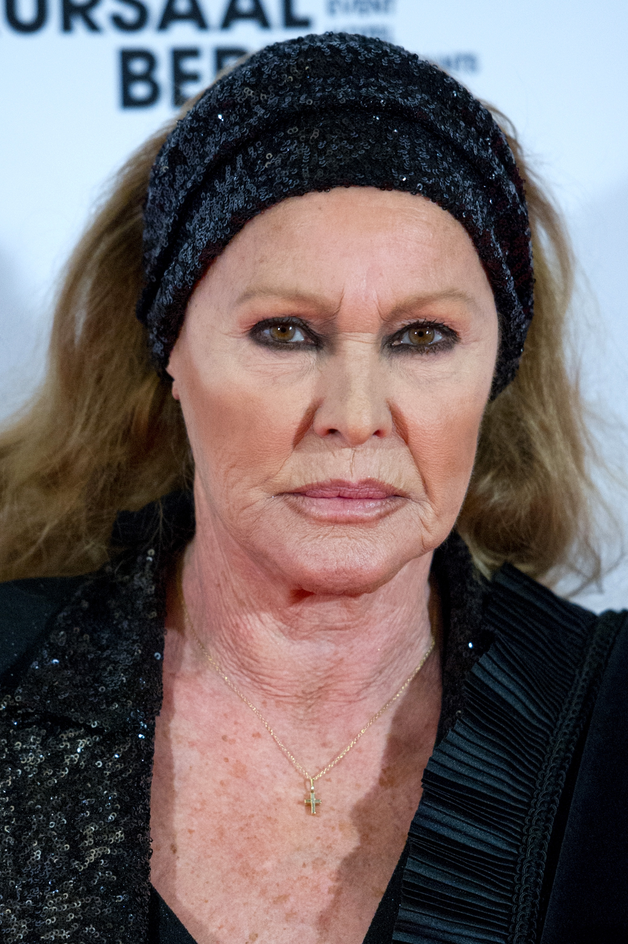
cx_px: 314
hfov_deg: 7.8
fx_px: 4585
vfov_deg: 11.8
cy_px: 472
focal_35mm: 175
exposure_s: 1/250
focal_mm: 175
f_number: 2.8
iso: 1250
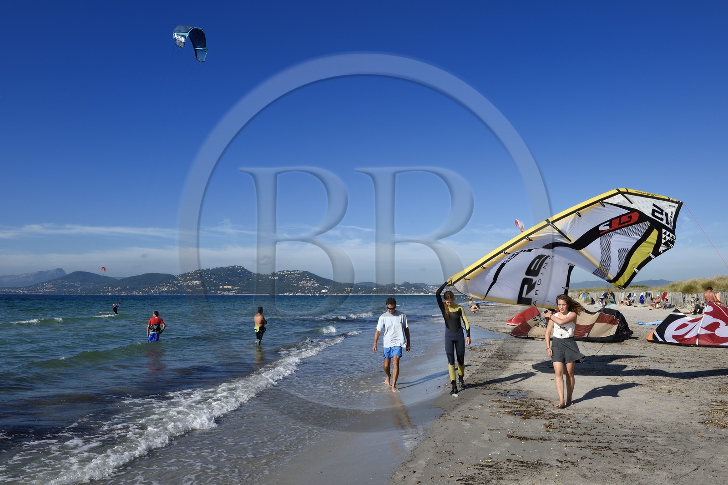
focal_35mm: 24
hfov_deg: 73.8
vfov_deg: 53.1
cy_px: 242
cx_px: 364
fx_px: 485
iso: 200
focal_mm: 24
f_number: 14
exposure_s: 1/320
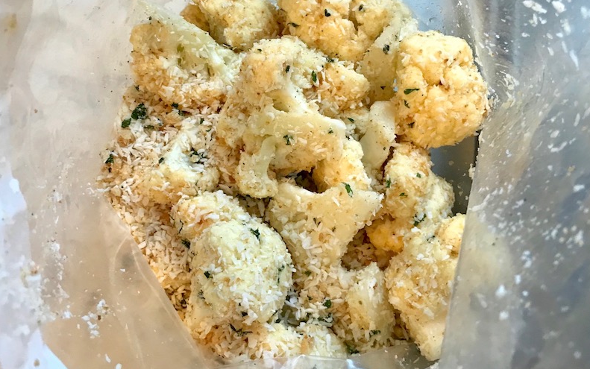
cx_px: 297
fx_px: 483
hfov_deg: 62.9
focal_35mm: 30
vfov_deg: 41.8
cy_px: 158
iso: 40
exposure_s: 1/30
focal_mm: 3.99
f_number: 1.8
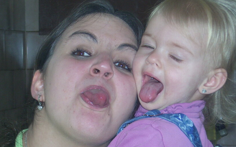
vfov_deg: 11.0
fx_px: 765
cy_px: 109
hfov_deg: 17.5
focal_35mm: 119
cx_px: 146
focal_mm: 12.8
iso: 100
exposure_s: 1/60
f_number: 4.2
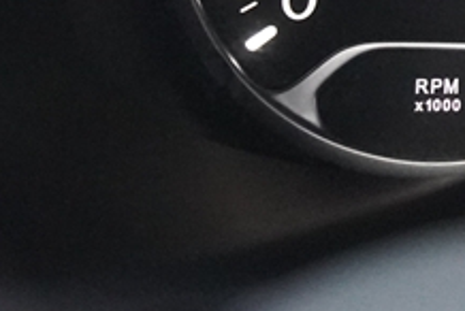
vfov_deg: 5.2
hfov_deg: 7.5
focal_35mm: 260
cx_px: 983
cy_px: -378
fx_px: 3367
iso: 6400
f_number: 2.8
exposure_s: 1/160
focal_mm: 37
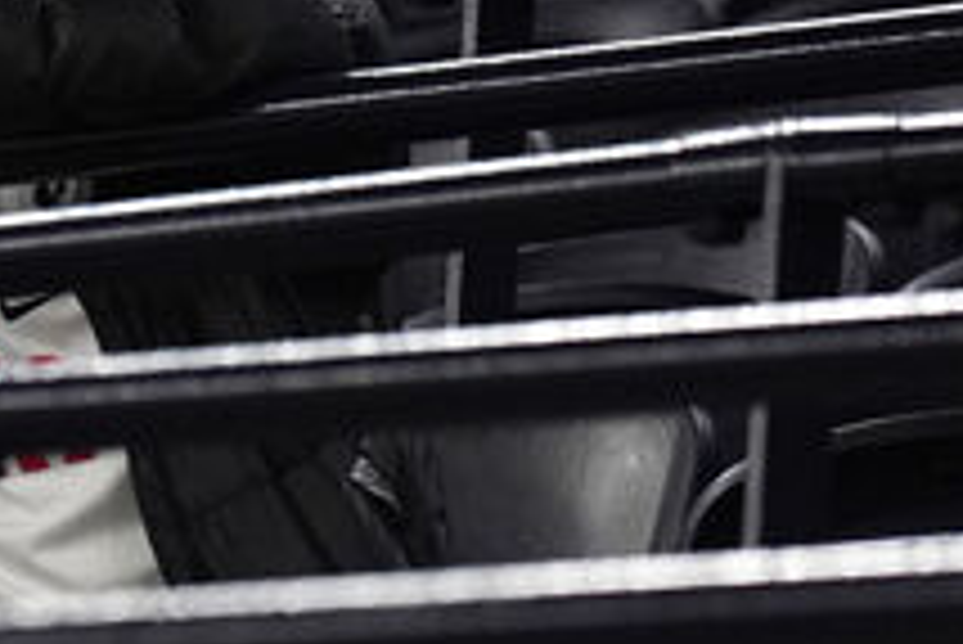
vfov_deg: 1.8
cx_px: -670
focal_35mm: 746
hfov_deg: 2.8
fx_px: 19968
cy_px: 502
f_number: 2.8
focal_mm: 200
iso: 2500
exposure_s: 1/1250
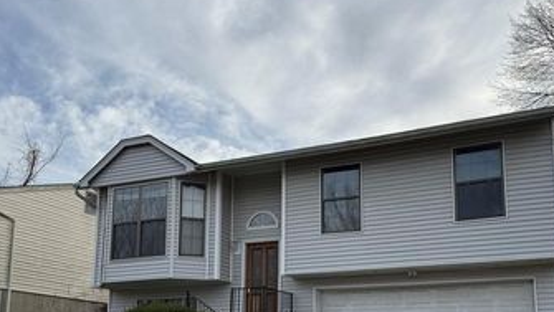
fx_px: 573
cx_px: 301
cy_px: 260
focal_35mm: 39
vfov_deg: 29.6
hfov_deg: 51.5
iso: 80
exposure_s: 1/3279
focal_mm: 6.76
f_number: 1.78
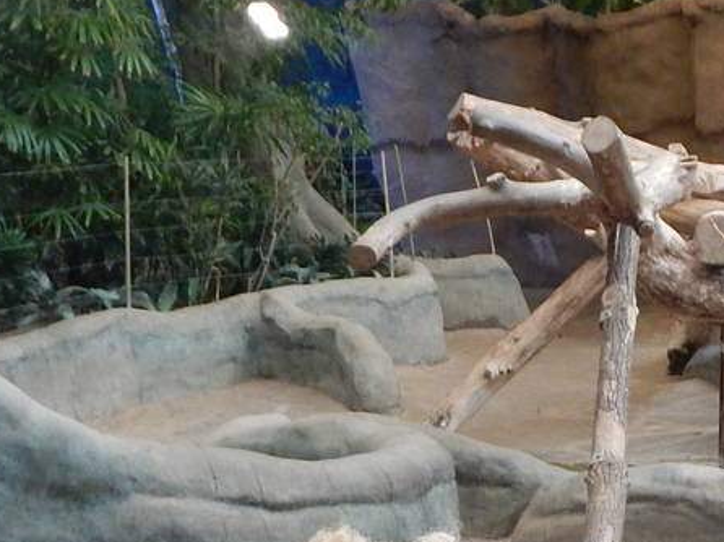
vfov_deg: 18.5
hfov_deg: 23.5
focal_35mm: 79
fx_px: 1651
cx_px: 758
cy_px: 411
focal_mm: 4
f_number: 3
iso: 220
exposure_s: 1/30
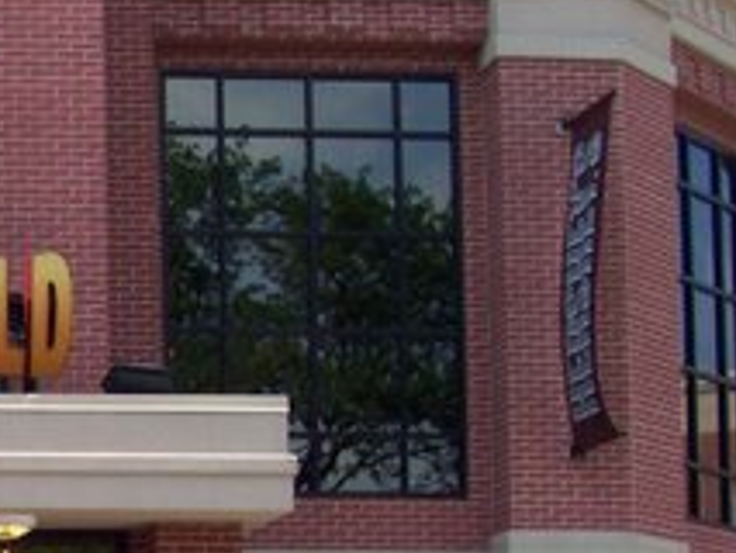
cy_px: 667
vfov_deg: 12.6
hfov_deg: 15.8
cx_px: -356
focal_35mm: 115
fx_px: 2446
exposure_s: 1/237
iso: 80
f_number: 5.1
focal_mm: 5.6
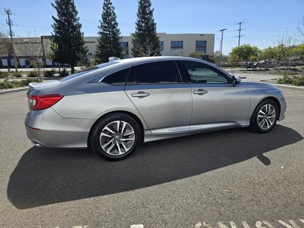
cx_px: 152
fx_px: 202
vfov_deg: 58.9
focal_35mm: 23
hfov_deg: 73.9
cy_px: 114
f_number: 1.7
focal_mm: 6.3
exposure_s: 1/744
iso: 12
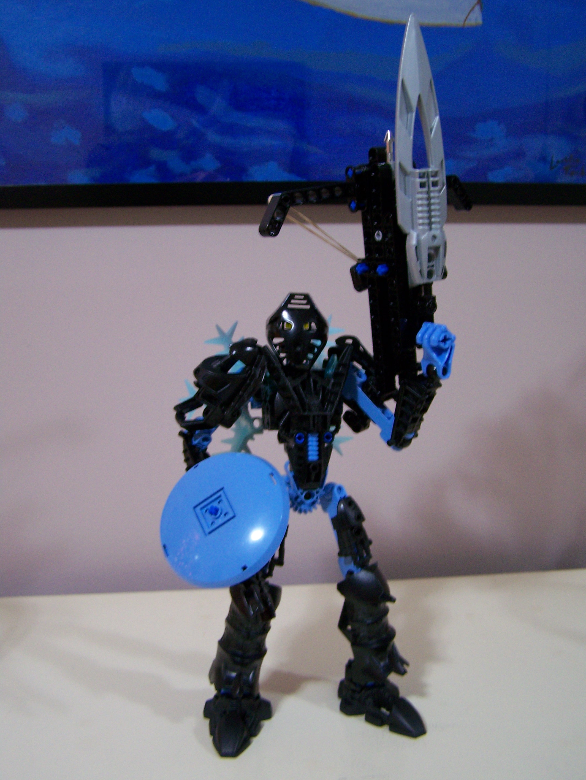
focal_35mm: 38
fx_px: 857
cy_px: 390
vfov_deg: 48.9
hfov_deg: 37.8
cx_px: 293
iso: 160
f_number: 2.8
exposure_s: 1/8
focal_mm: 6.3
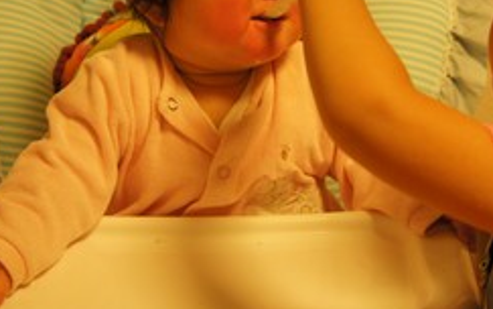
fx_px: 1113
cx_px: 312
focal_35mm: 83
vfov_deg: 15.7
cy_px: 87
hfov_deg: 24.9
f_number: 4.5
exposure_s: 1/40
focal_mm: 33
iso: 500
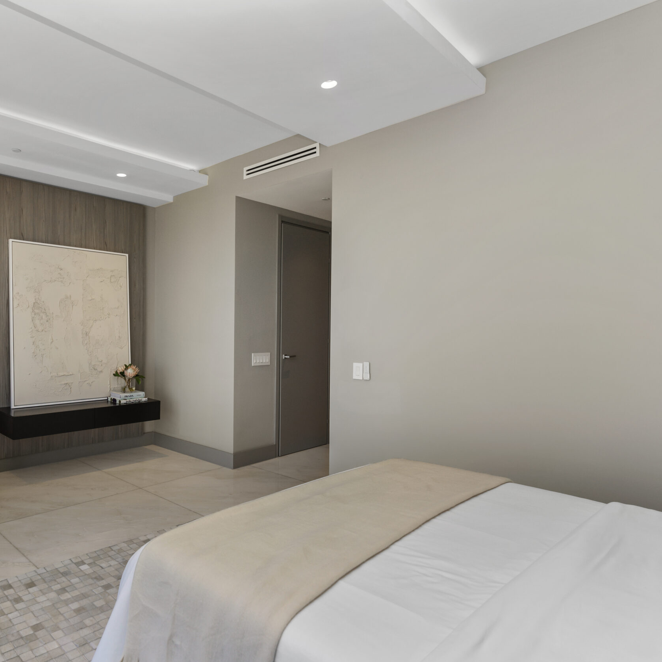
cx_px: 183
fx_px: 476
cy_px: 332
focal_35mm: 22
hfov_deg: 66.2
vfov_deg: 69.6
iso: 320
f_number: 7.1
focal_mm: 17
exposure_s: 1/50
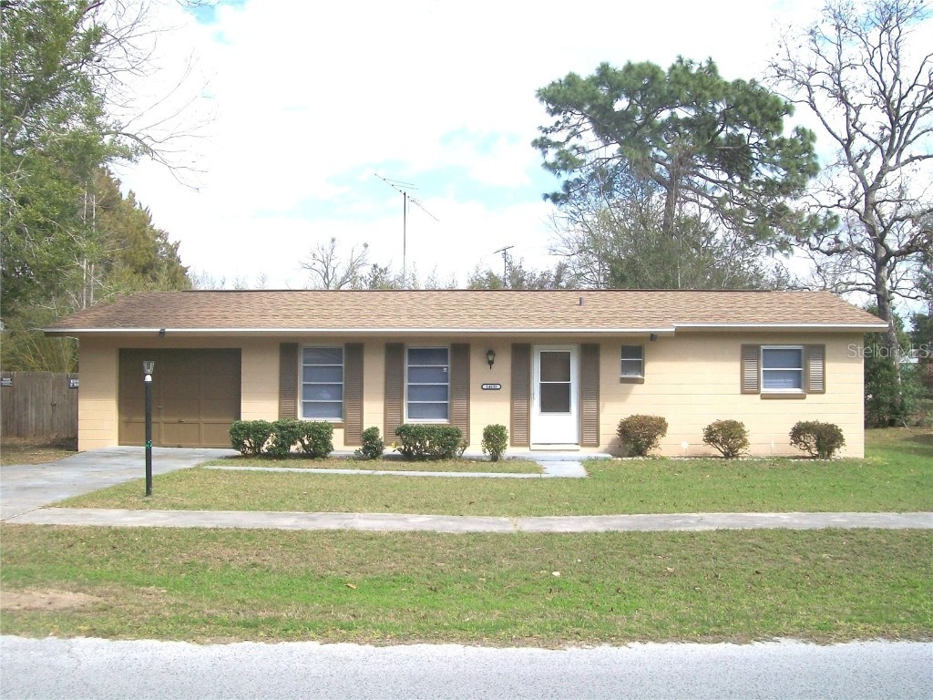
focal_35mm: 36
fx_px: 970
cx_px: 466
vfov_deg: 39.7
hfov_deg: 51.4
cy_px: 350
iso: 80
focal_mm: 6
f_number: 4.8
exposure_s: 1/500
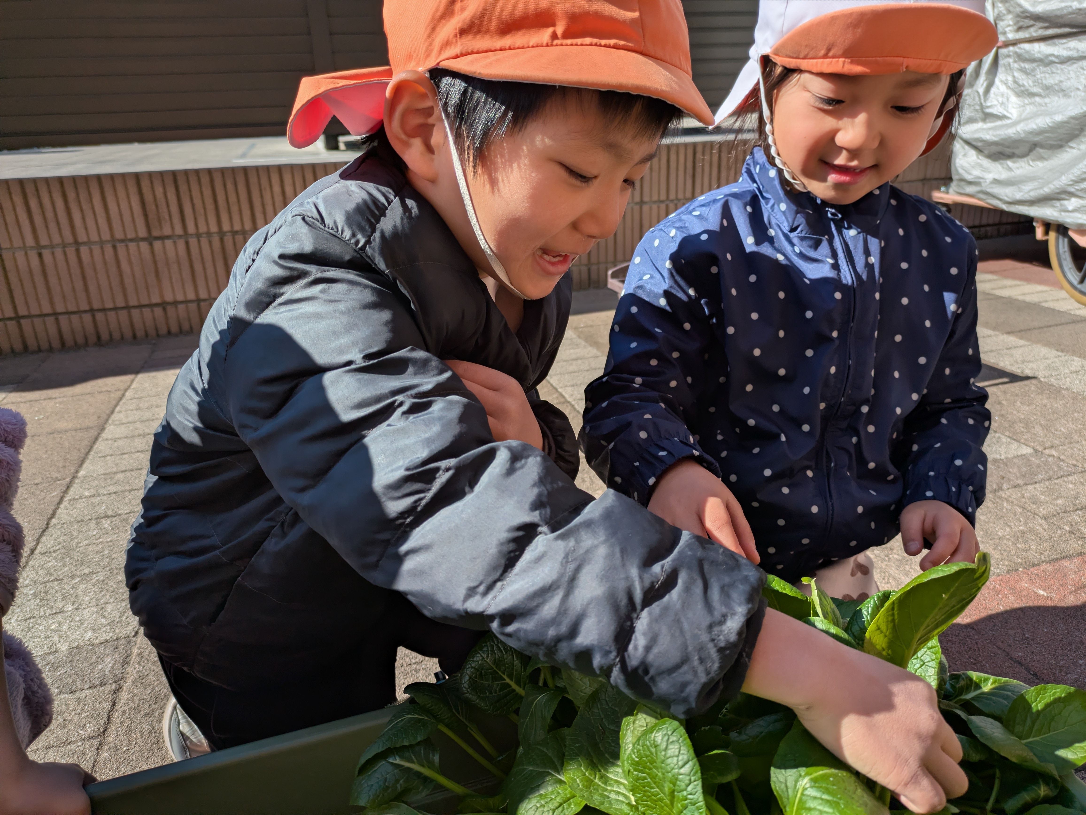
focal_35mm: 25
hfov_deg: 69.4
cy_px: 408
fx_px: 785
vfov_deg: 54.9
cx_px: 543
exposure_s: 1/2451
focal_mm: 5.43
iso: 42
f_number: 1.89
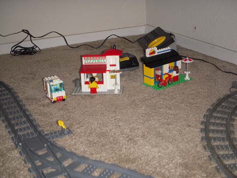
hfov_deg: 33.8
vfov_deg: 25.7
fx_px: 390
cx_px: 118
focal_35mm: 57
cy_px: 89
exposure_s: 1/30
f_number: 3.6
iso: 100
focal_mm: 9.4
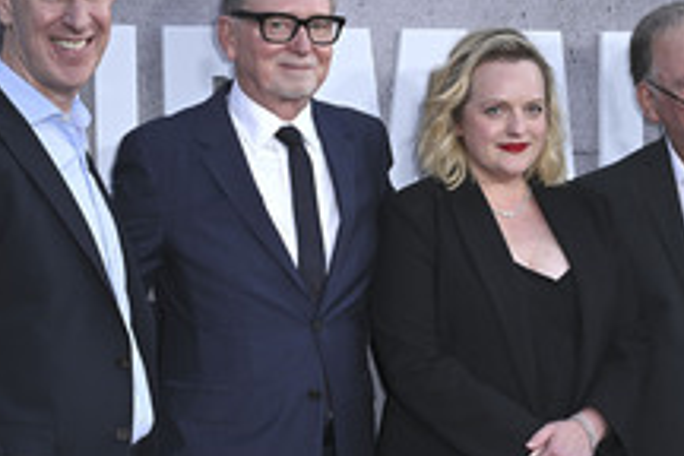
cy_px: 314
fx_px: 1862
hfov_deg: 20.8
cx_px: 385
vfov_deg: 13.9
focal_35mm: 98
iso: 640
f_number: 6.3
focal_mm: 47
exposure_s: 1/250
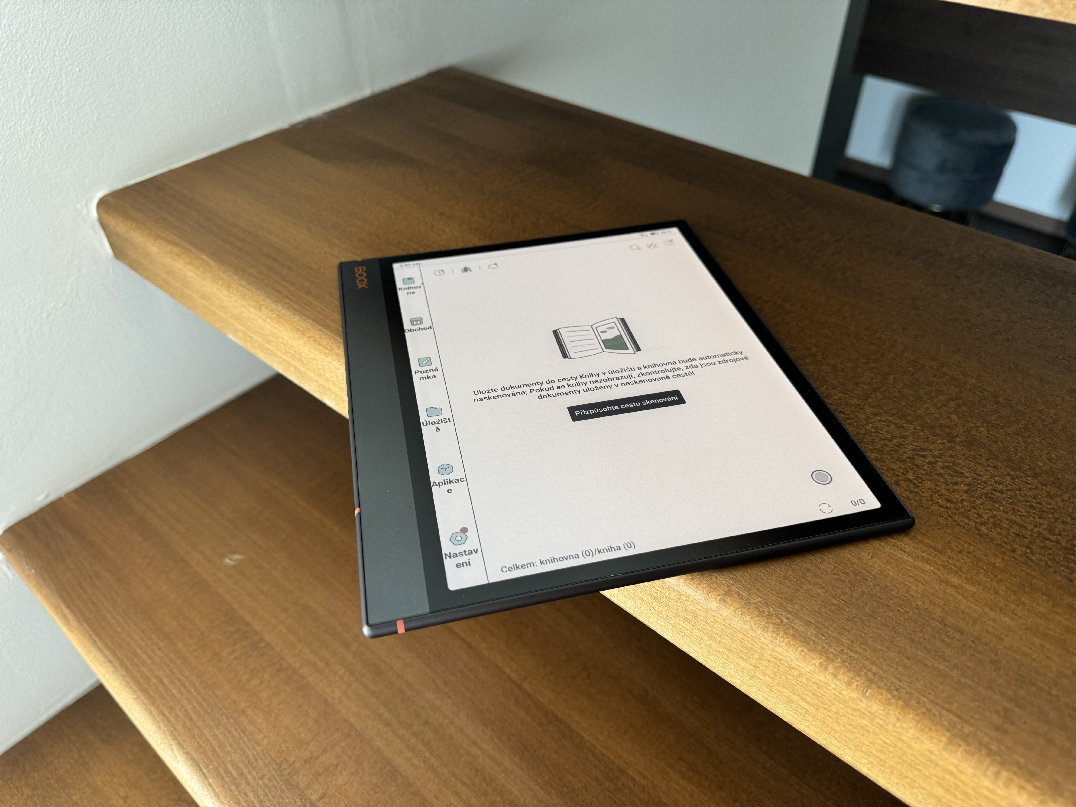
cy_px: 404
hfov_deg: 71.6
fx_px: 746
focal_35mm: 24
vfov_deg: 56.8
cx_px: 538
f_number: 1.78
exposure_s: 1/64
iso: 160
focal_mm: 6.76
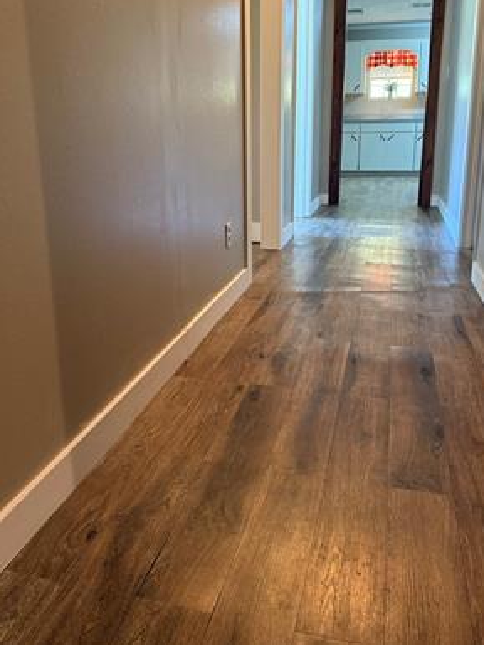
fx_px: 559
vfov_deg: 59.6
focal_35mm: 30
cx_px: 247
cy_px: 264
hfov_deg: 46.8
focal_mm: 6.76
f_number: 1.78
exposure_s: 1/60
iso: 500
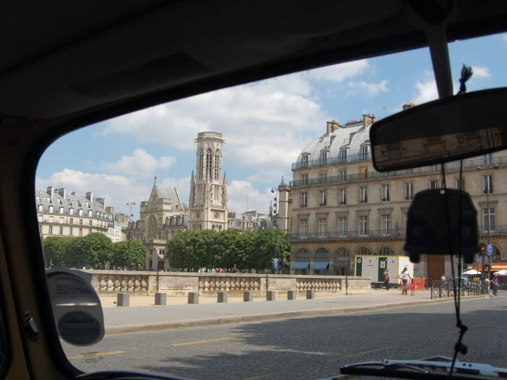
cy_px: 209
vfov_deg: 34.6
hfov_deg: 45.1
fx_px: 609
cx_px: 234
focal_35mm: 42
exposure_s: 1/320
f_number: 9
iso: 200
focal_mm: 23
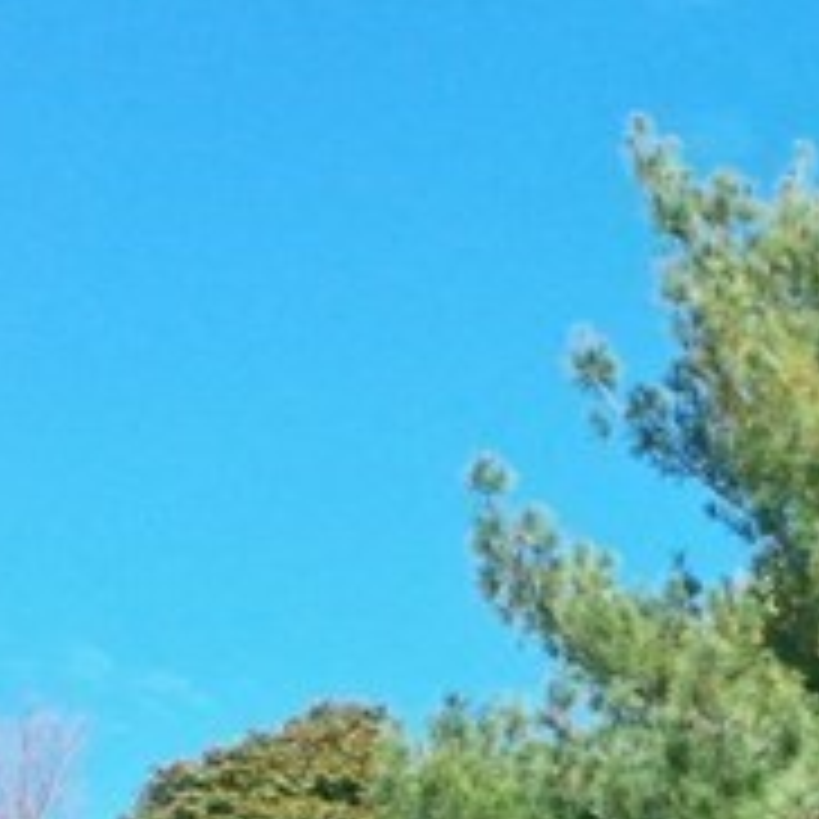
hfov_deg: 10.6
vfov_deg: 12.0
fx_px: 3587
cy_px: 1496
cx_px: 2120
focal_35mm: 134
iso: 100
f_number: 7.1
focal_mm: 10.26
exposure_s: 1/100
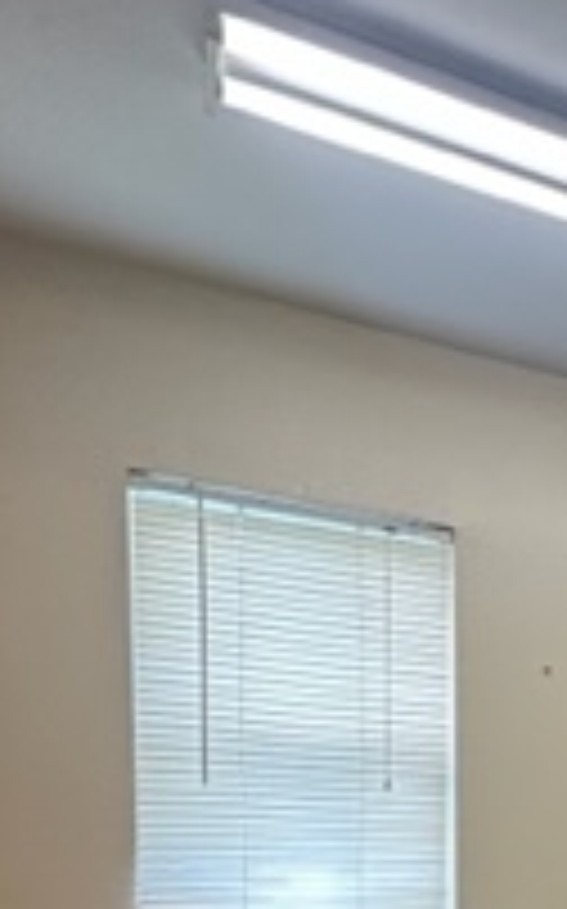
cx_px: 922
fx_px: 1164
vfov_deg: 36.5
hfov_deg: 21.4
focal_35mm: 47
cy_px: 986
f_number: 2.2
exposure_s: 1/120
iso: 250
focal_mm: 2.22
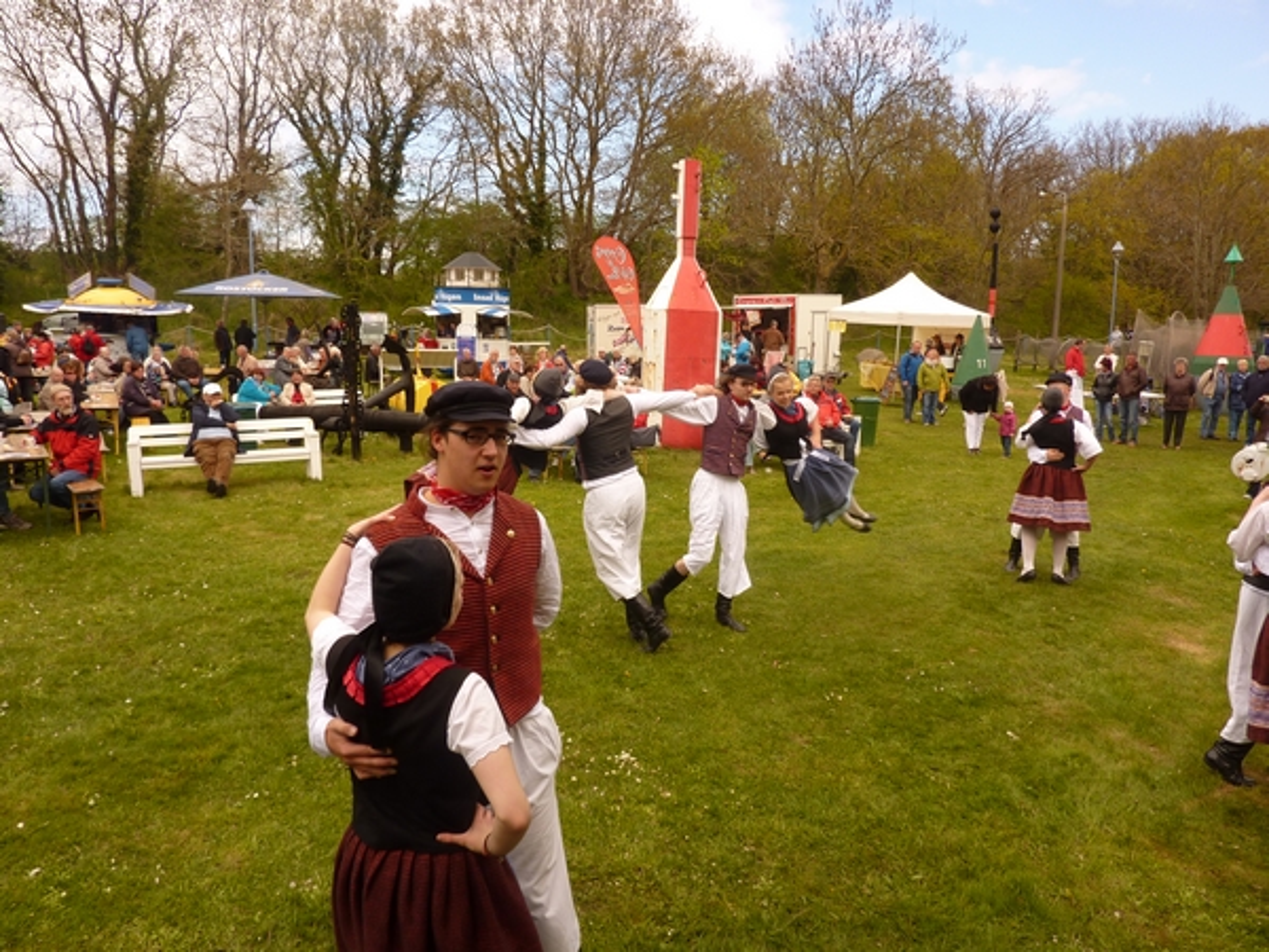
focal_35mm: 25
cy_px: 476
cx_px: 634
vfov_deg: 54.9
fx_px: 916
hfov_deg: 69.4
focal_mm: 4.1
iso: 80
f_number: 4
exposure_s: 1/200
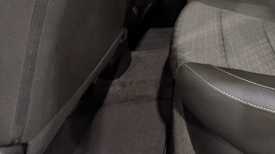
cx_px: 261
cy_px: -33
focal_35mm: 34
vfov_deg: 29.5
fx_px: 248
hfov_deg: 49.7
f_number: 2.2
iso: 48
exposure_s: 1/24
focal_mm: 1.83
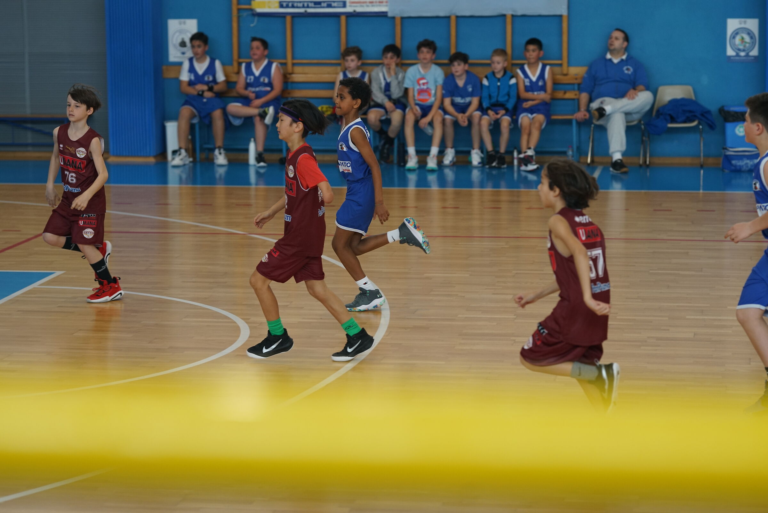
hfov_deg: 19.5
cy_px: 256
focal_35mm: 105
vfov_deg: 13.0
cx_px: 384
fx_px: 2240
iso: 1000
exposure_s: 1/800
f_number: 2.8
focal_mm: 105
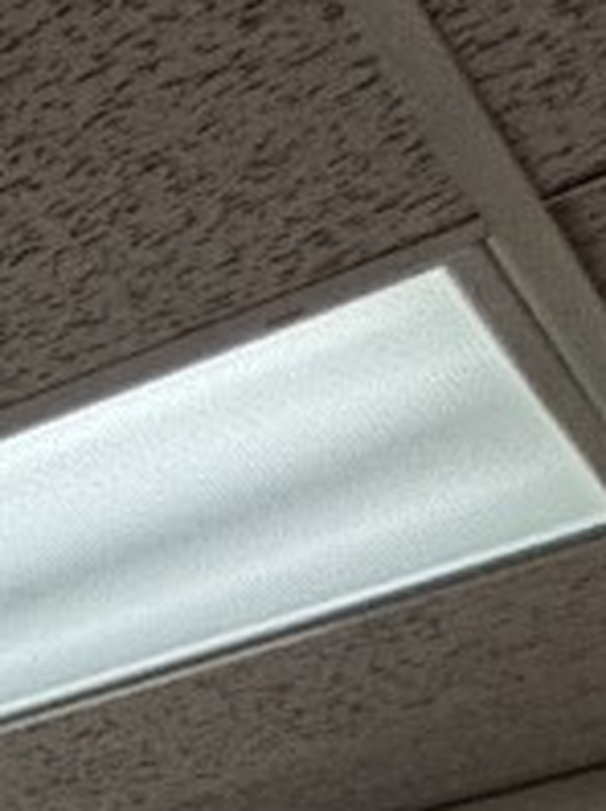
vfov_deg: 13.5
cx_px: -2195
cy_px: 1995
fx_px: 2386
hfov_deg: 7.0
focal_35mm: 102
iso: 80
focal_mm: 2.22
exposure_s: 1/120
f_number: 2.2
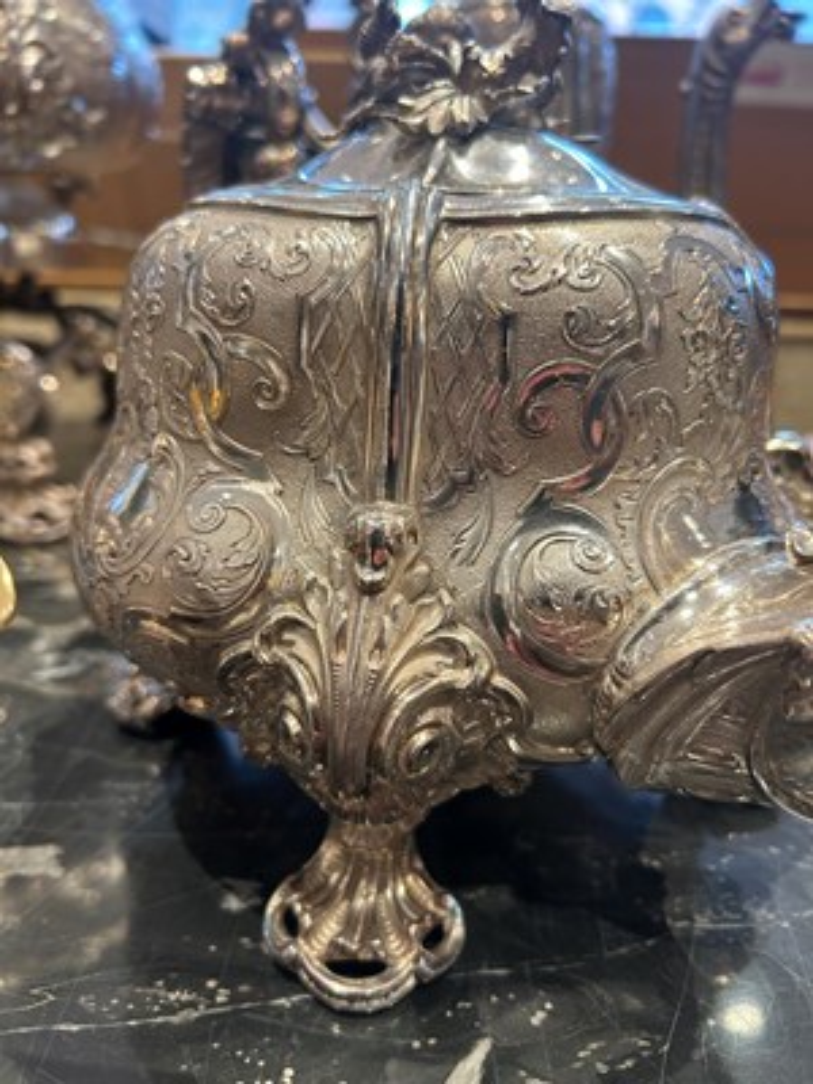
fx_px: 814
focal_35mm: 26
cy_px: 542
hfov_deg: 53.1
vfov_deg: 67.3
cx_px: 406
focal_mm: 5.7
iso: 100
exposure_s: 1/60
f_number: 1.5
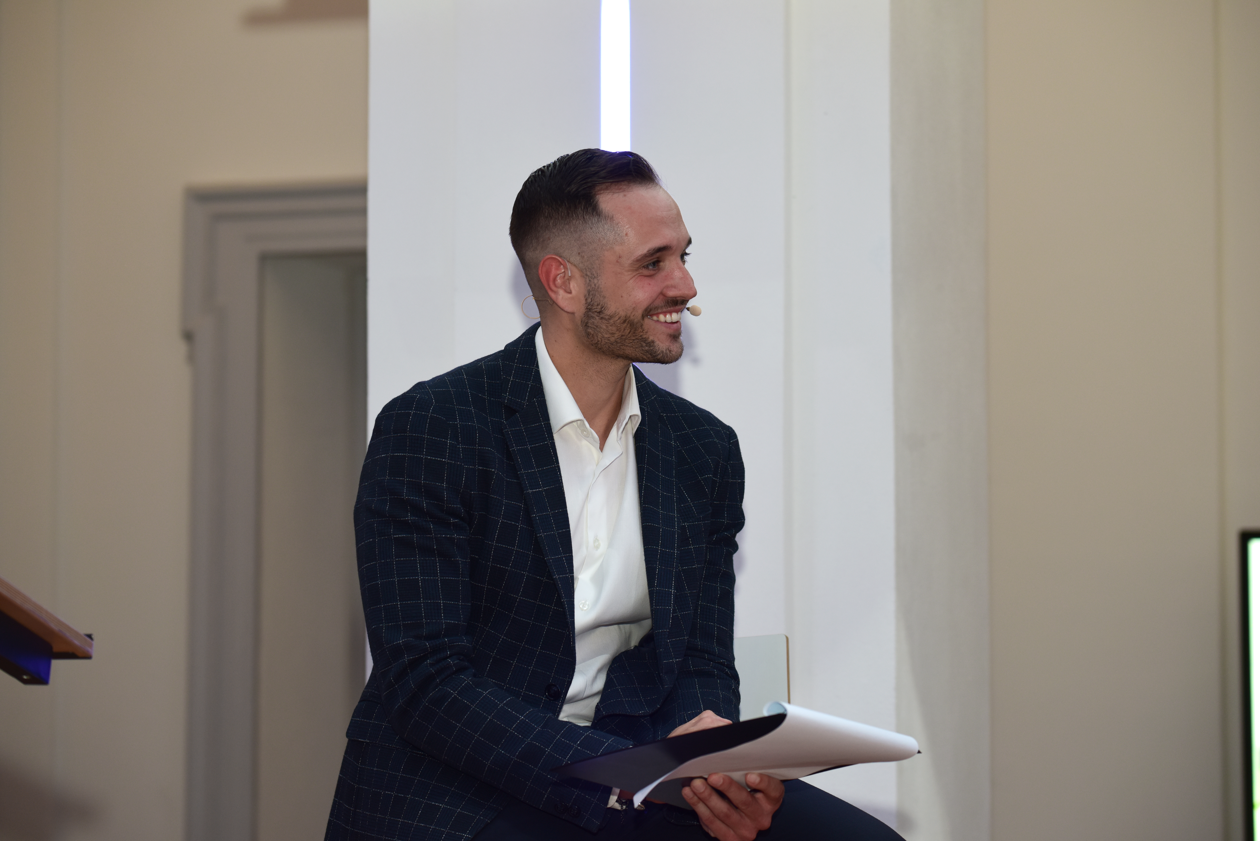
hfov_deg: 20.0
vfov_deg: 13.4
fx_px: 3571
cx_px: 630
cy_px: 420
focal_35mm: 102
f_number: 4
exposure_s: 1/60
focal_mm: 102
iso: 500
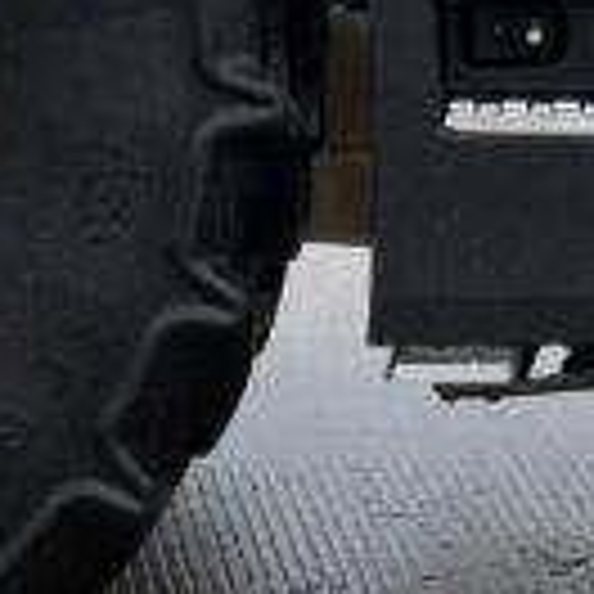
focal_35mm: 199
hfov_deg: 8.7
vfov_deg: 8.4
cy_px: -554
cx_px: 747
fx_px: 3863
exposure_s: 1/478
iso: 16
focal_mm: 3
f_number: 1.8
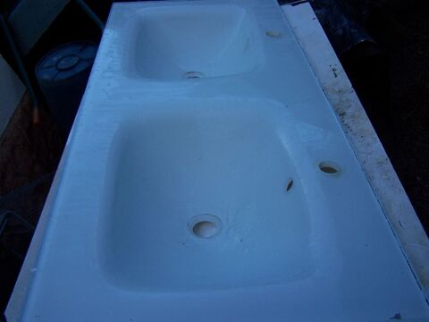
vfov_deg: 37.7
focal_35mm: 38
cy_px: 161
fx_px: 471
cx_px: 214
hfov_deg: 49.0
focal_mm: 6.3
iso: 64
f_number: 2.8
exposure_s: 1/200
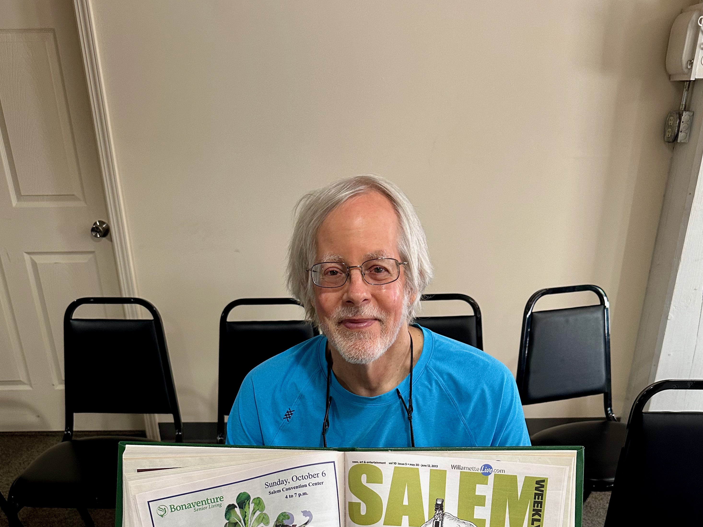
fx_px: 670
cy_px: 464
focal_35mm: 33
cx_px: 347
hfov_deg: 55.4
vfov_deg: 40.1
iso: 250
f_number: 1.78
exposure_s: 1/102
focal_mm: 6.86
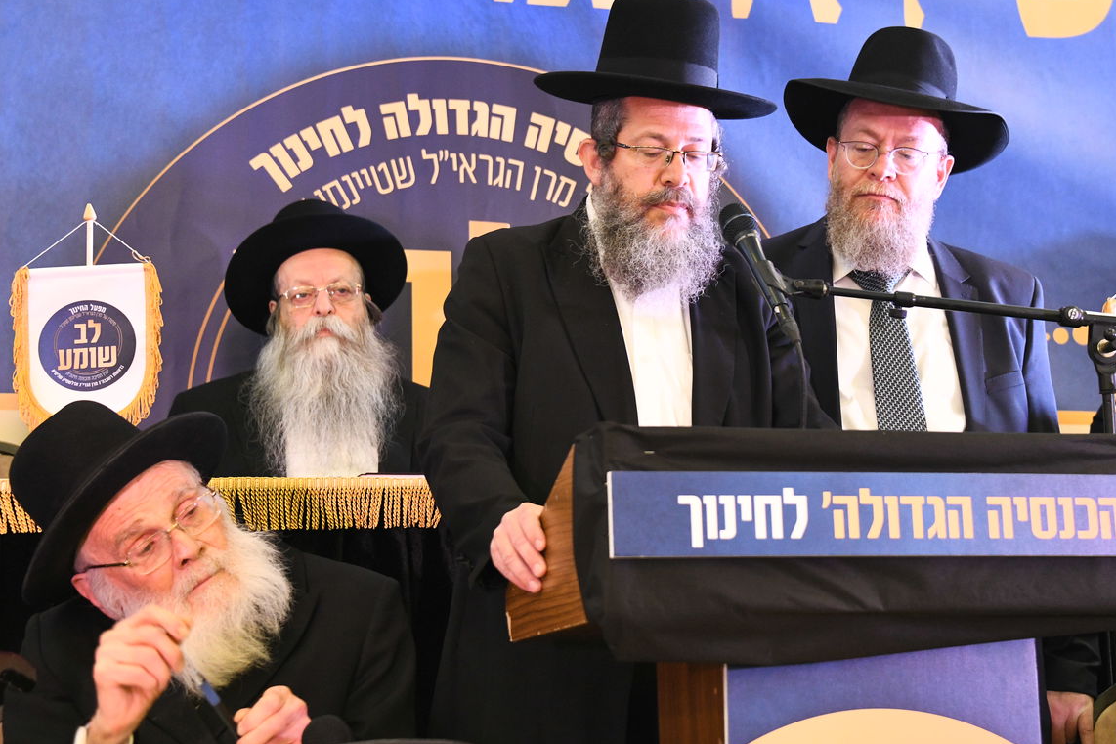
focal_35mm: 76
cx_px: 667
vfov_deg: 17.9
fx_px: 2355
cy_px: 318
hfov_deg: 26.6
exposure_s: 1/100
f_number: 5.6
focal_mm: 62
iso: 4000
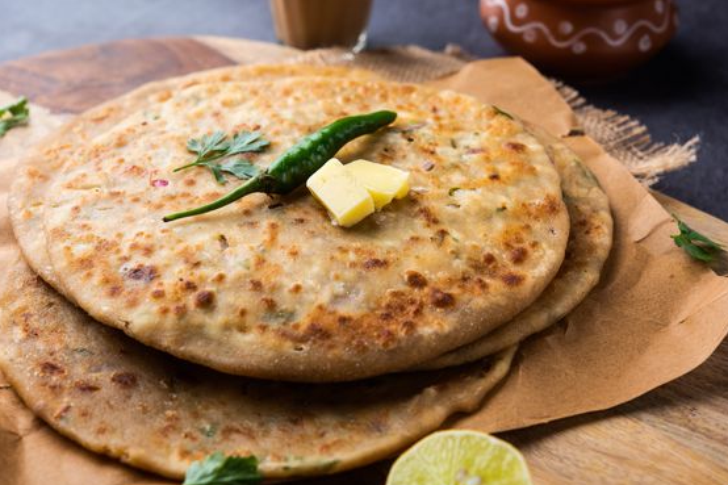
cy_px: 260
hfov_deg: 31.0
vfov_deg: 20.9
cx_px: 350
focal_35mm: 65
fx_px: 1314
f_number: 8
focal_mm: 60
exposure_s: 1/125
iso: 100
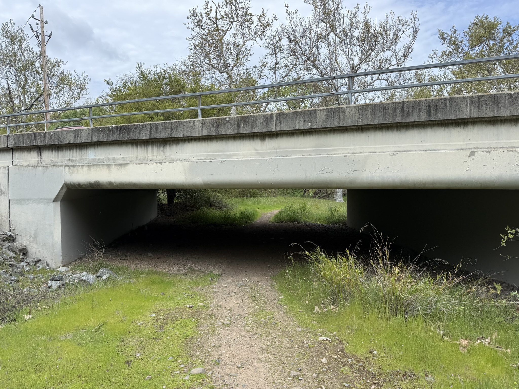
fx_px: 360
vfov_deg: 56.8
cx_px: 260
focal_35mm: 24
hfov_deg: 71.6
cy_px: 194
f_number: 1.78
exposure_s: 1/2000
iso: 80
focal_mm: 6.76
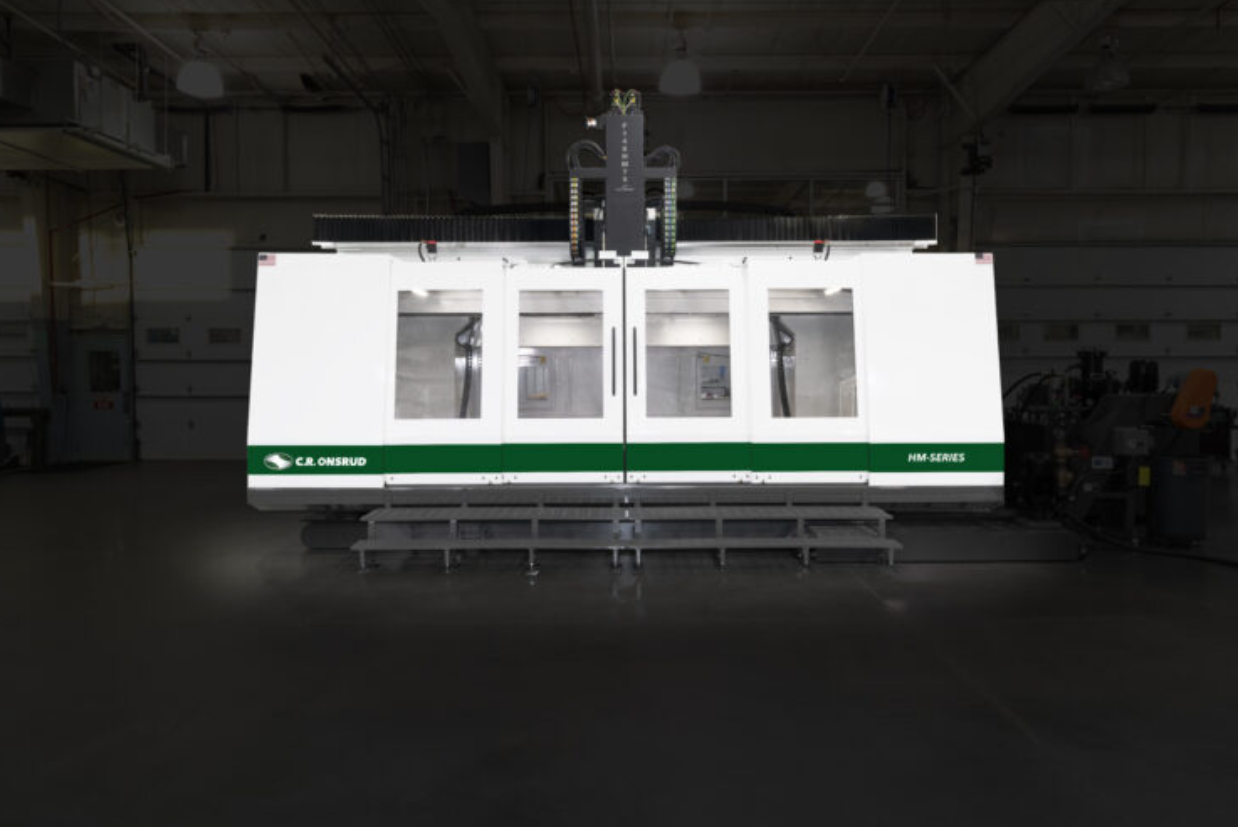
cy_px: 398
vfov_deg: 51.3
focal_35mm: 25
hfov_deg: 71.5
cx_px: 622
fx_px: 860
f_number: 18
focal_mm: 24
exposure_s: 1/8
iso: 500
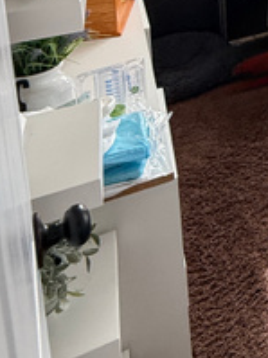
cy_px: -97
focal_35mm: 54
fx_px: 558
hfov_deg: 19.9
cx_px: 478
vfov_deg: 29.3
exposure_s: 1/99
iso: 160
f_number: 2.2
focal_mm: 2.22
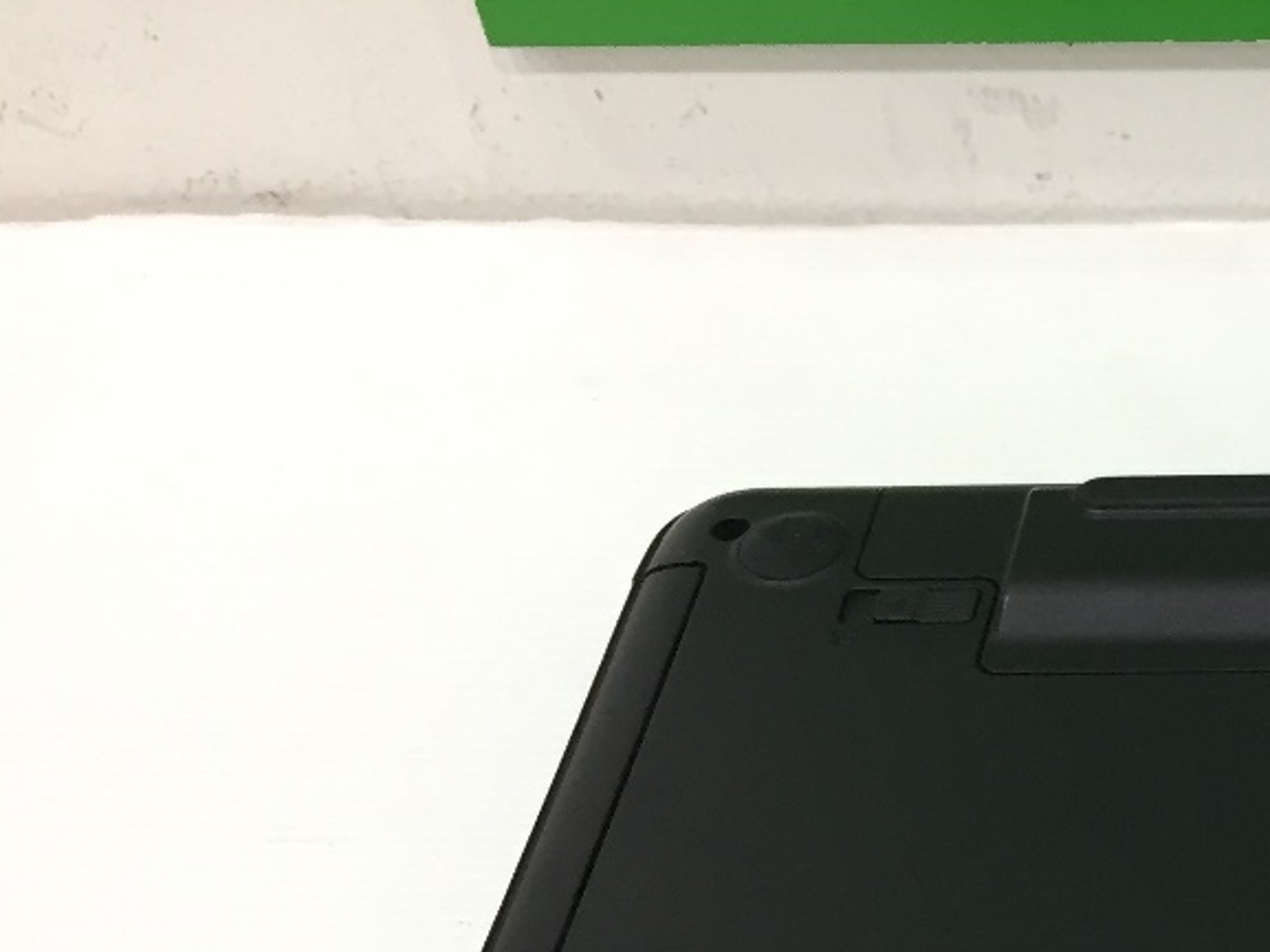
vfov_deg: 17.0
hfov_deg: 21.5
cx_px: 1657
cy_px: 1214
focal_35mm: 82
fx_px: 3009
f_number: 2.2
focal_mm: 4.15
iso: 125
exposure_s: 1/33
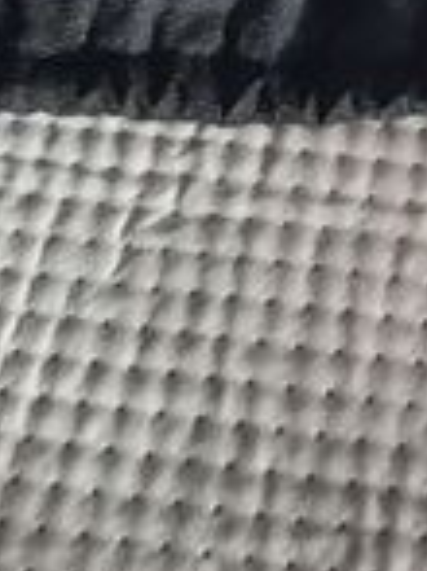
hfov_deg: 12.6
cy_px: -489
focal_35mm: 113
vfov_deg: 14.9
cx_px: 594
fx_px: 1861
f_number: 1.7
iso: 40
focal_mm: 3.92
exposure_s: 1/104
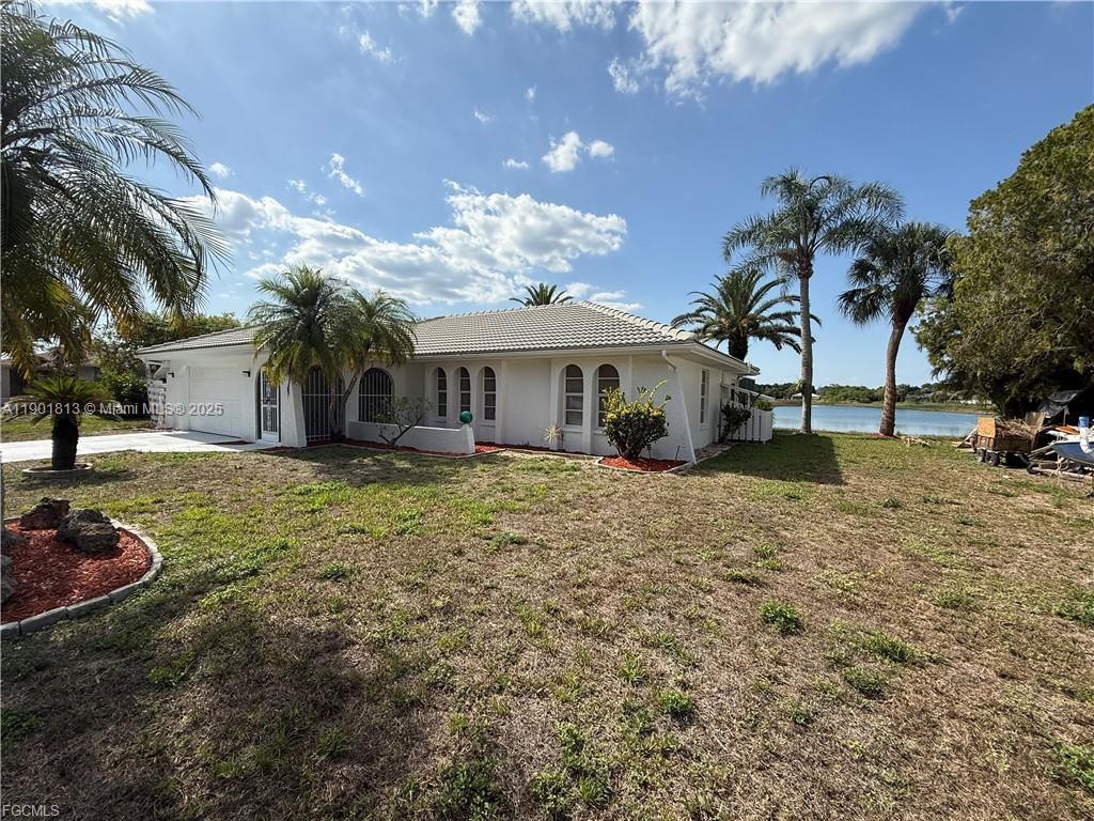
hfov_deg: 102.1
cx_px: 547
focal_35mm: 14
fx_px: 442
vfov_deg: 85.7
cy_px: 410
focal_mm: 2.22
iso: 50
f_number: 2.2
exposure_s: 1/2237
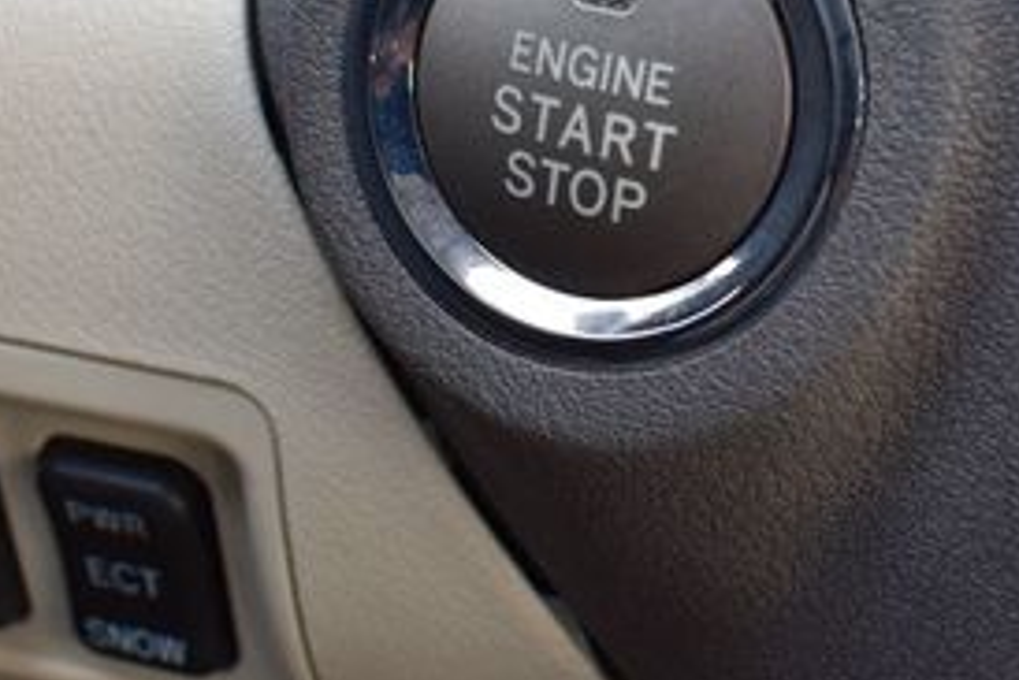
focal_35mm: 70
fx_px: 1982
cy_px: 134
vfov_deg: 19.3
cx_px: 614
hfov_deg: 28.8
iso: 500
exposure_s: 1/15
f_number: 6.3
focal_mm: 20
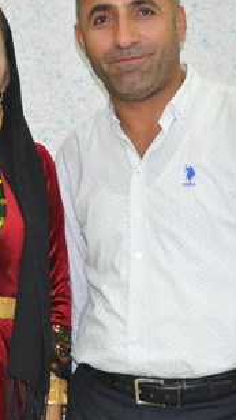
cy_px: 239
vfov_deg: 20.0
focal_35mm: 107
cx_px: 52
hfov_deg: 11.3
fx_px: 1192
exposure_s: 1/60
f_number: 4.5
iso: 1250
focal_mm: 30
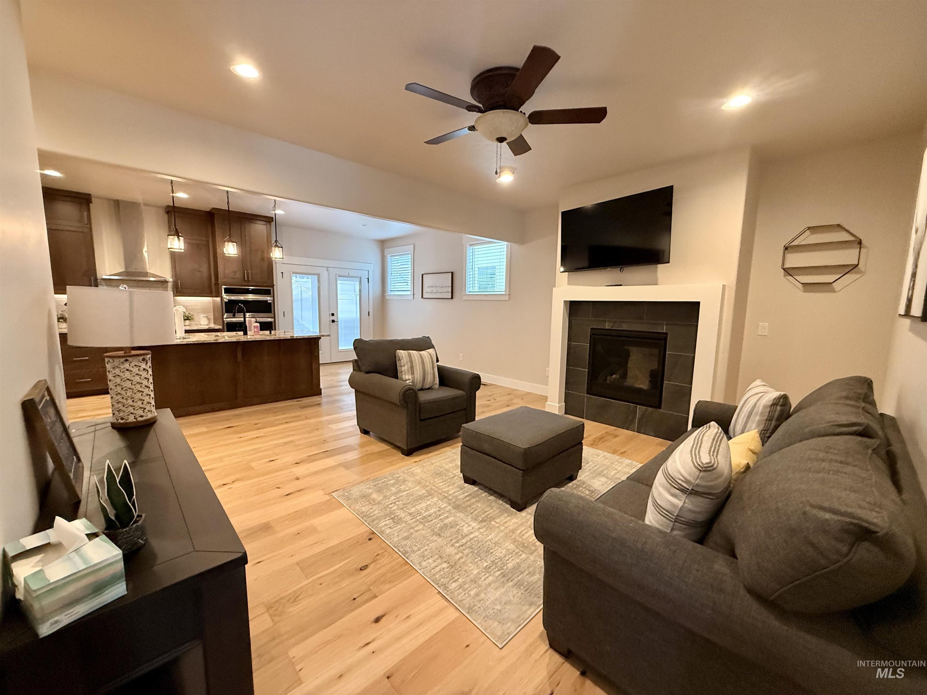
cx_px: 464
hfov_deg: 102.1
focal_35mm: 14
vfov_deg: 85.7
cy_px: 348
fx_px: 375
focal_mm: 2.22
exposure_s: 1/120
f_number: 2.2
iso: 500
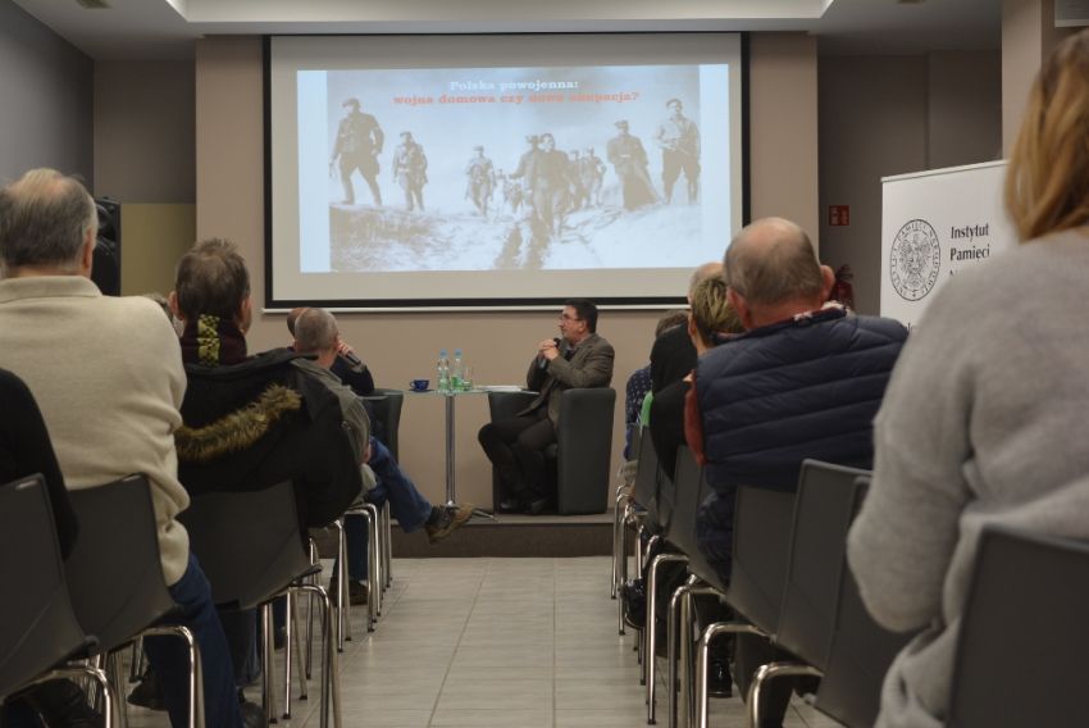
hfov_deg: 24.6
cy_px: 364
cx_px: 544
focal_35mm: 82
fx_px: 2497
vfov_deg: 16.6
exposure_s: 1/25
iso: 320
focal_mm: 55
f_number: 5.6
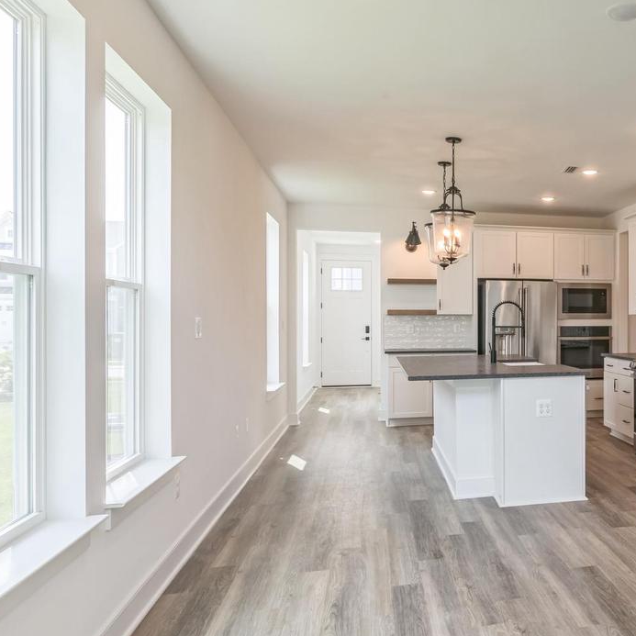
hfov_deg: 48.2
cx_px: 576
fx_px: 624
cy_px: 335
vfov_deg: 54.0
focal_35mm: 30
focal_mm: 17
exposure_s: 1/40
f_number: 10
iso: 320
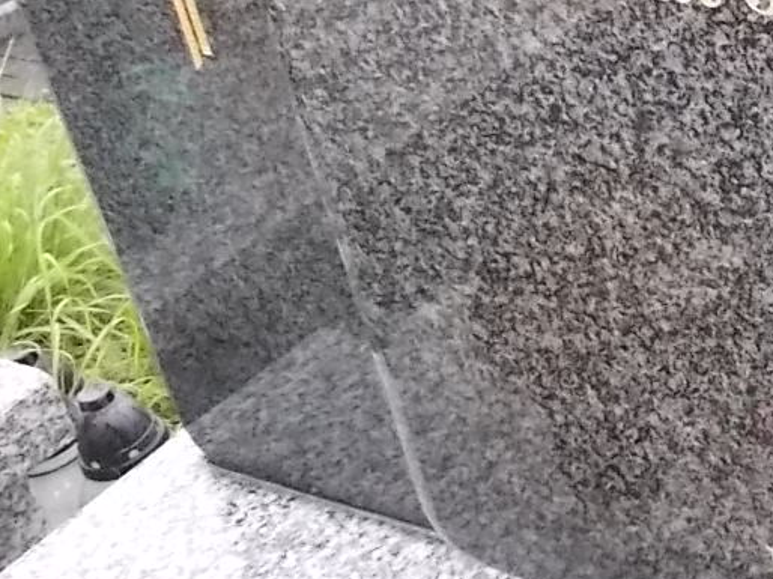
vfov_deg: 17.9
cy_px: 59
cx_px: 1071
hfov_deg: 21.3
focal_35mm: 81
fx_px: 1808
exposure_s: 1/400
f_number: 3.2
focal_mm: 4.6
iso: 400
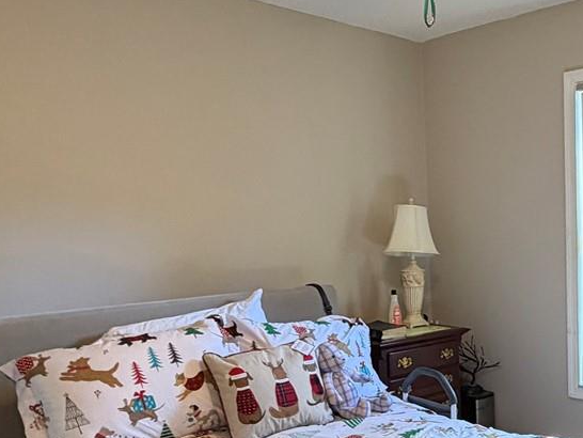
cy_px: 313
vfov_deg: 34.6
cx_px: 502
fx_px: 691
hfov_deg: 42.7
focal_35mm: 41
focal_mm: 2.22
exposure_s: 1/60
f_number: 2.2
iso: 320
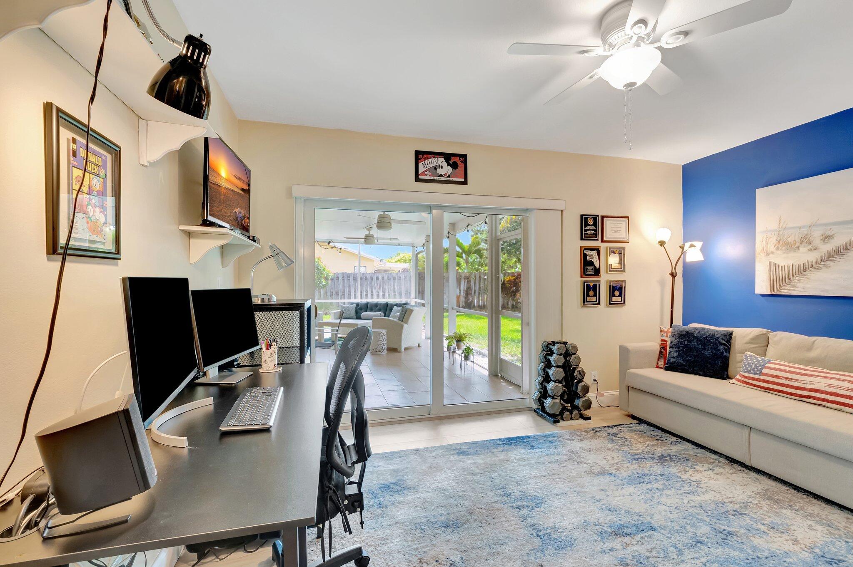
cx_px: 426
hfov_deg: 100.4
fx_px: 355
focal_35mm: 15
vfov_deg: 77.3
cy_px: 284
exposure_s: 1/10
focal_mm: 10
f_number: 8
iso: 640
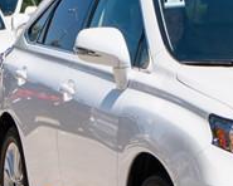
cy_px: 27
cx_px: 131
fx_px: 1455
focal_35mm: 211
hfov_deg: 9.2
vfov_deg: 7.3
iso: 400
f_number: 4
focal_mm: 55
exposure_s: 1/3000
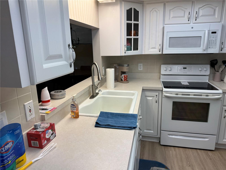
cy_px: 85
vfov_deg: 56.8
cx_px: 113
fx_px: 157
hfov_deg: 71.6
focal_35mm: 24
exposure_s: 1/120
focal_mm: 6.76
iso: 64
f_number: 1.78
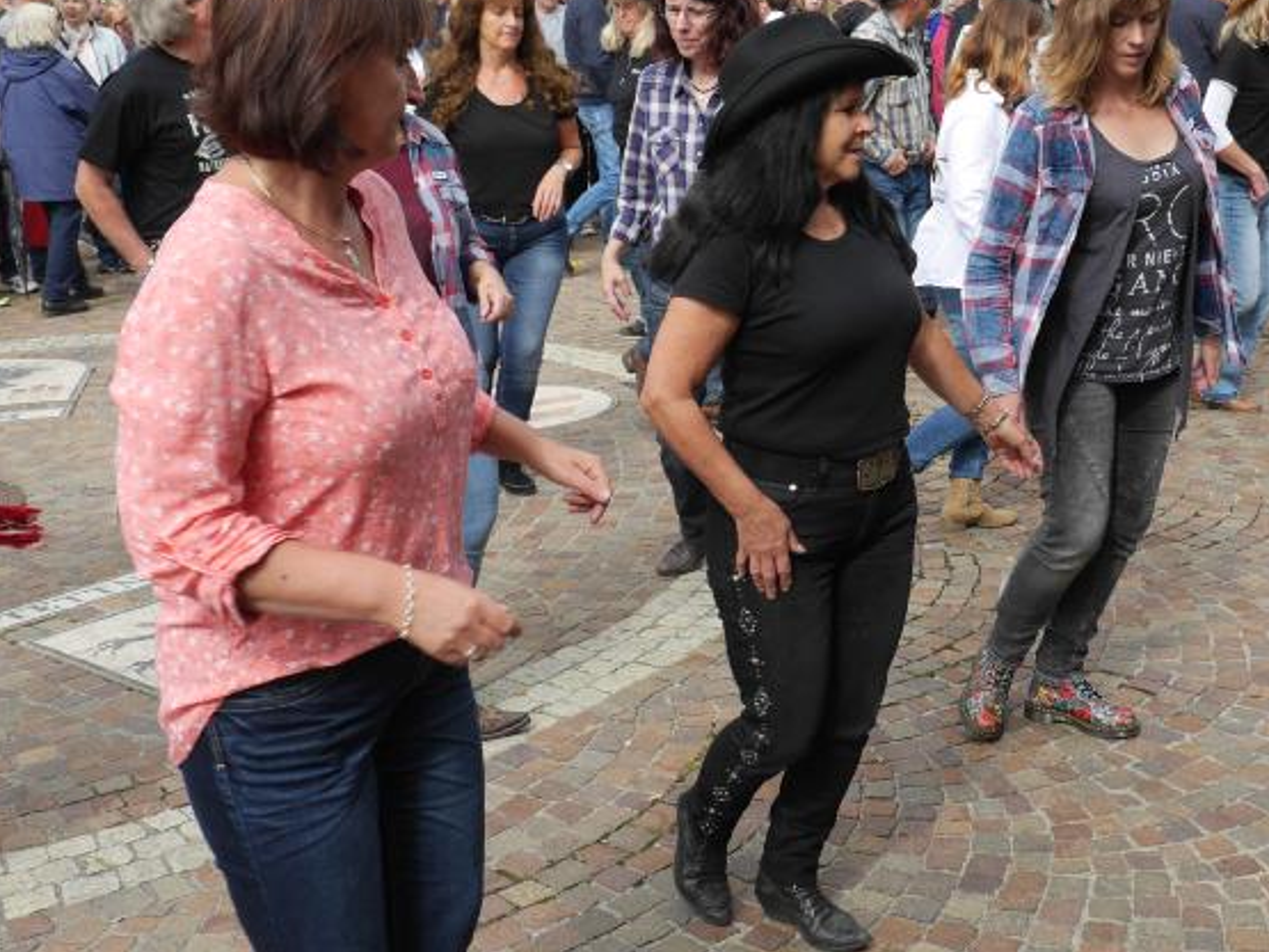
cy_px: 433
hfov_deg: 38.4
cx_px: 871
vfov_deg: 29.6
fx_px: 1796
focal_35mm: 49
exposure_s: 1/320
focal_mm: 17
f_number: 7.1
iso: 200
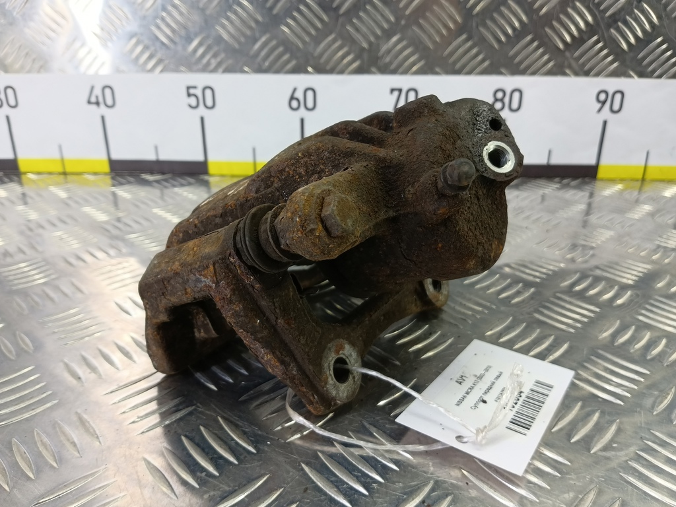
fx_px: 449
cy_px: 254
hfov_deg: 73.9
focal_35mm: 23
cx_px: 338
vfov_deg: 58.9
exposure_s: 1/50
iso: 149
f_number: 1.6
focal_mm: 4.11
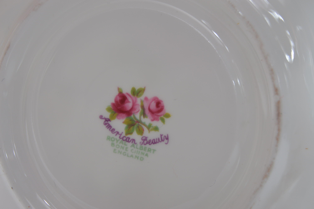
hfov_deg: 24.6
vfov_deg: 16.5
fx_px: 719
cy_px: 104
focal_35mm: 82
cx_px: 157
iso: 200
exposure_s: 1/100
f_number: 9
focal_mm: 55
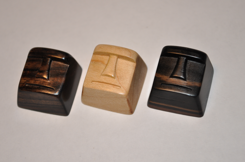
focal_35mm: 98
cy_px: 86
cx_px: 118
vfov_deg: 14.0
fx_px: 663
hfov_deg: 20.9
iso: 200
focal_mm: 55
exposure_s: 1/200
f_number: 5.6
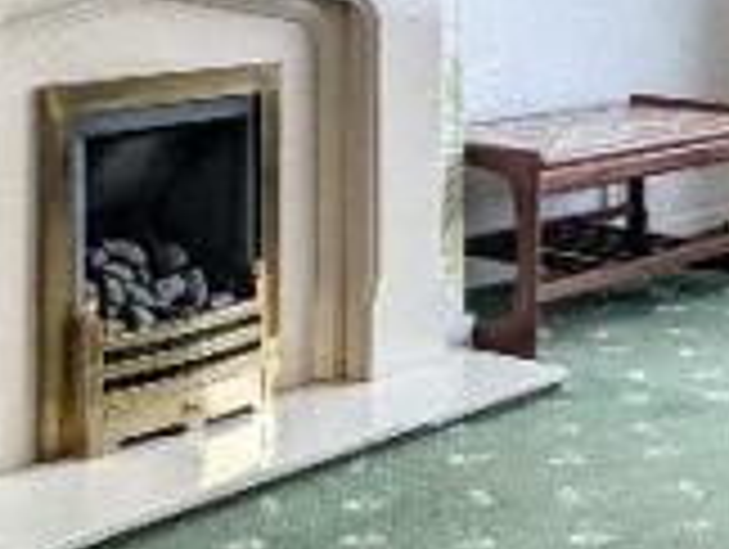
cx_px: 680
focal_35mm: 76
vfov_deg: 18.2
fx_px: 1603
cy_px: -151
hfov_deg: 24.7
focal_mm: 2.02
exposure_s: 1/112
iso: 48
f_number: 1.7
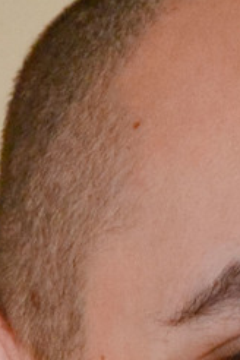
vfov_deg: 4.0
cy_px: 1080
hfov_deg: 2.7
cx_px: 413
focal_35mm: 504
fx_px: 5040
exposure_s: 1/200
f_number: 5.3
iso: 800
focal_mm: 46
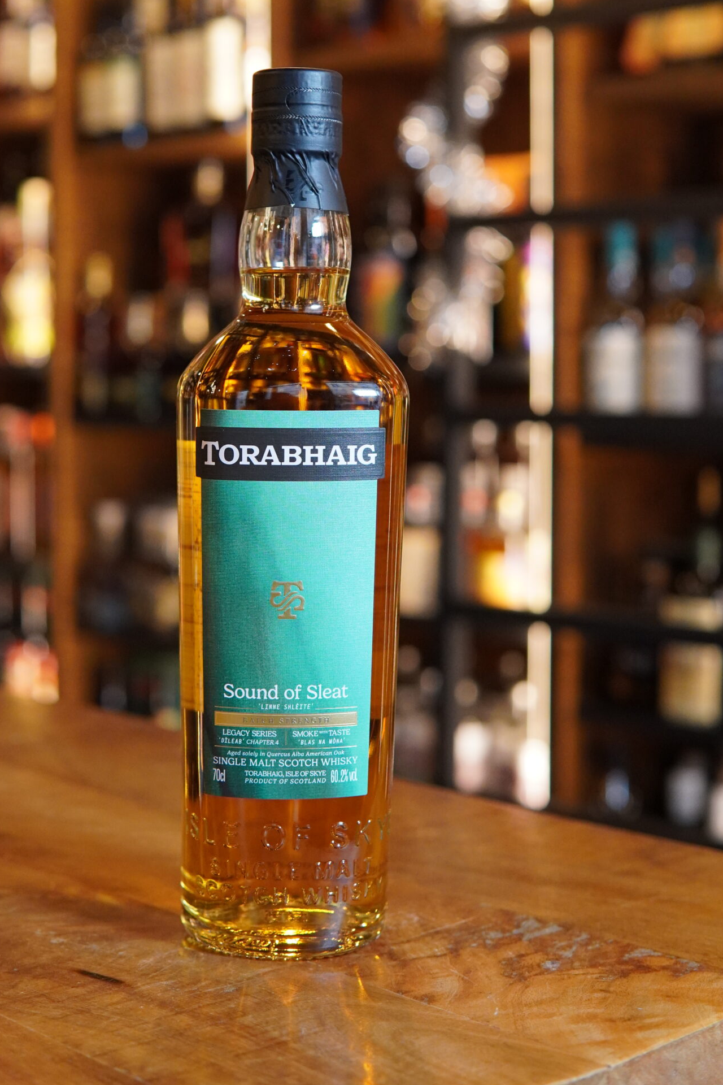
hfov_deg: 22.6
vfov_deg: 33.2
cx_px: 286
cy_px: 410
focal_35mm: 60
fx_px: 1807
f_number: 3.2
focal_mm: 30
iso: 1600
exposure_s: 1/160
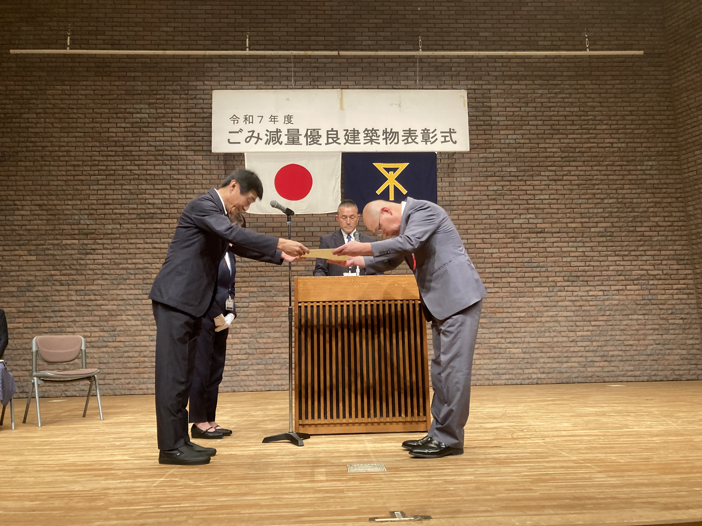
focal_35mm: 28
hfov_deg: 63.4
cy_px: 263
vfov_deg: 49.7
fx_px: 568
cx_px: 351
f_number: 1.8
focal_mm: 3.99
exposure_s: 1/60
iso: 160
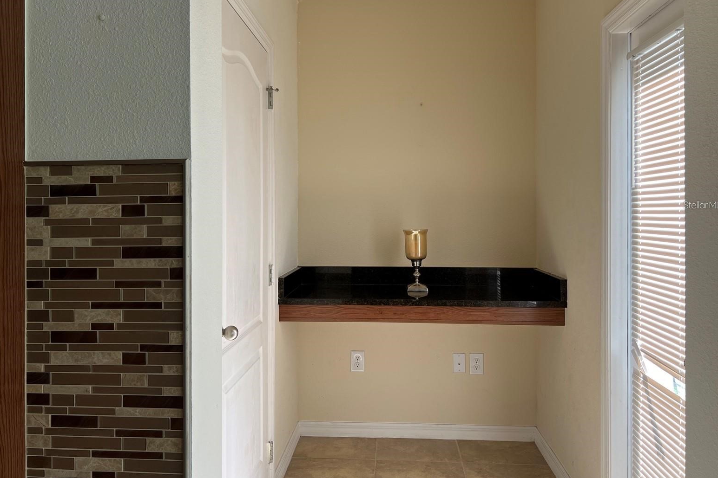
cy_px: 205
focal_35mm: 28
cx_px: 356
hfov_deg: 65.5
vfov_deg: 46.3
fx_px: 558
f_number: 1.5
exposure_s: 1/121
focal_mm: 5.7
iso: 32
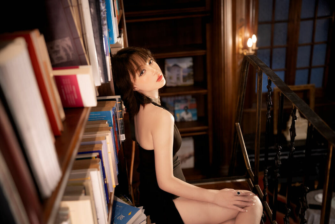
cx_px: 168
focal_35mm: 40
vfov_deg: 33.4
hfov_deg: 48.5
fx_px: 372
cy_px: 112
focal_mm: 40
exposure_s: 1/200
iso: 800
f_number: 2.5
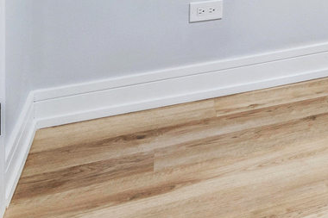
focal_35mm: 64
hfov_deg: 24.5
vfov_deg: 17.3
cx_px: 491
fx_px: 583
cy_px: -176
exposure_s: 1/8
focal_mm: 10
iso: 250
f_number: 8
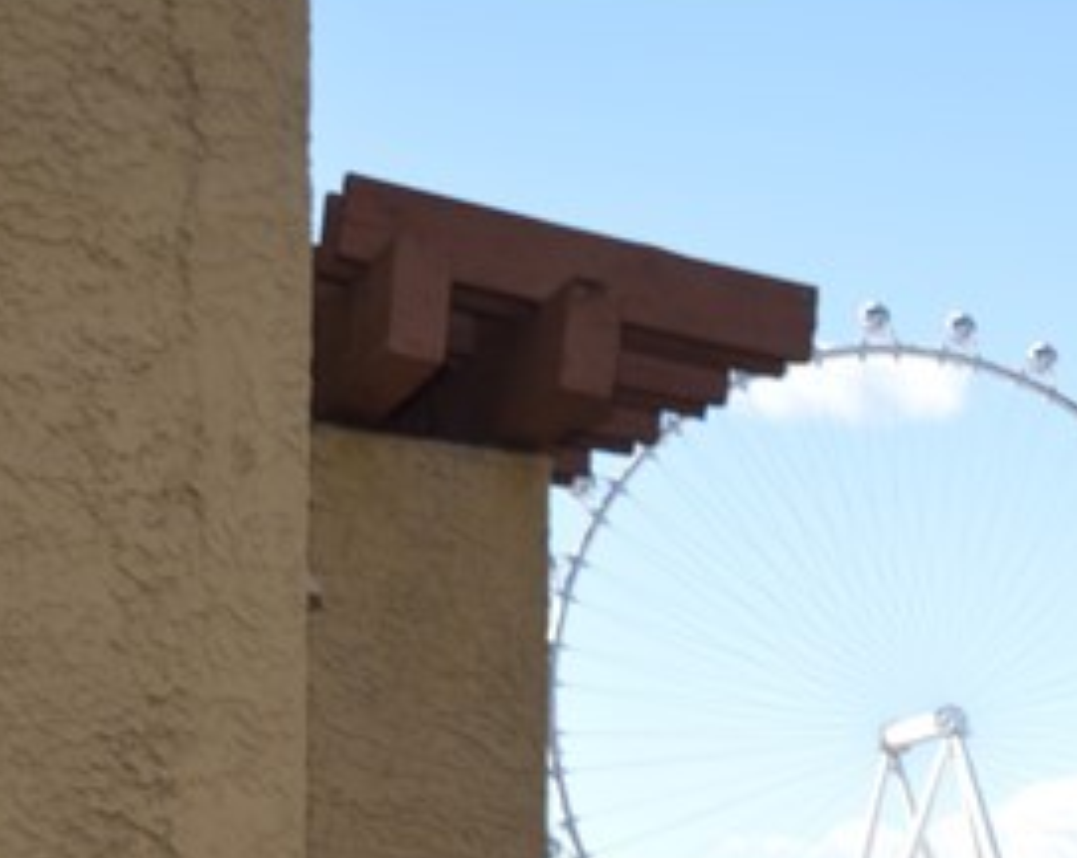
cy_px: 1374
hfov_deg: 16.0
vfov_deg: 12.7
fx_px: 3597
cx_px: 1468
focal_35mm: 113
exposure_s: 1/160
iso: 100
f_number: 6.3
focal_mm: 20
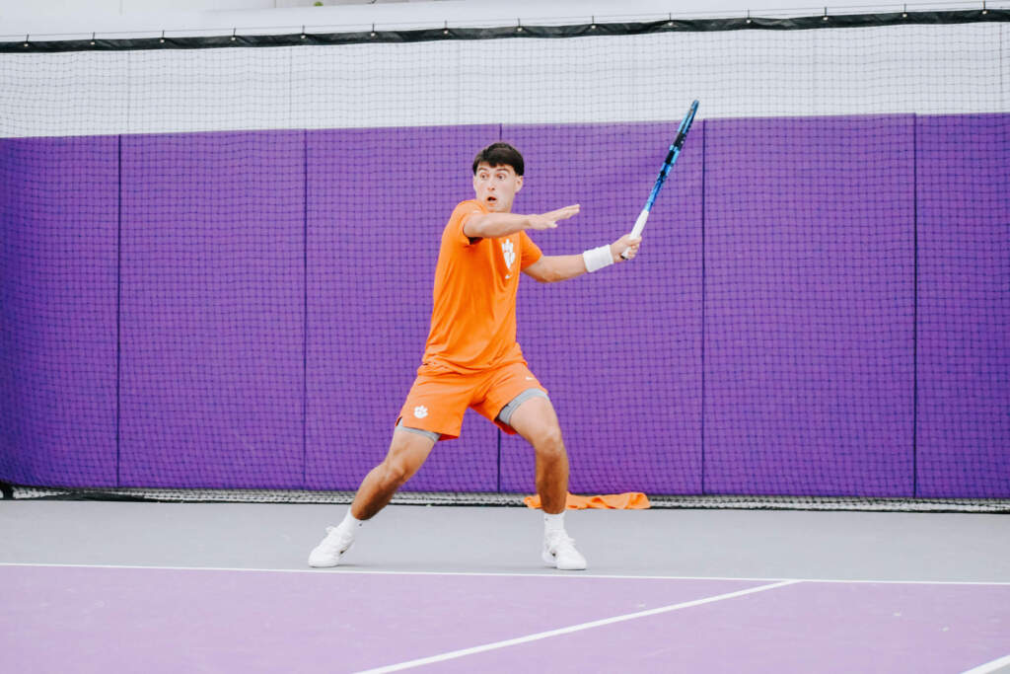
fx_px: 3283
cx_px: 505
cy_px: 337
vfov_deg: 11.7
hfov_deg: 17.5
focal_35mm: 117
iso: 7200
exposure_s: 1/500
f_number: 4.8
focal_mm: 78
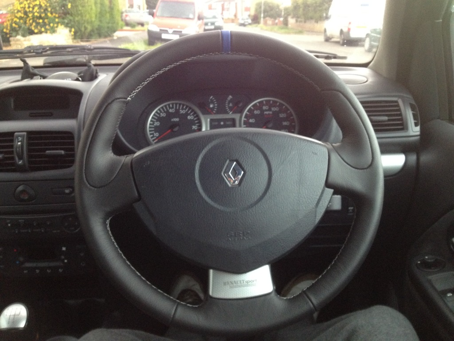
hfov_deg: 52.6
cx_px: 227
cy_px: 170
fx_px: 459
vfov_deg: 40.7
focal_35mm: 35
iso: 250
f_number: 2.4
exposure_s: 1/20
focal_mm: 4.3
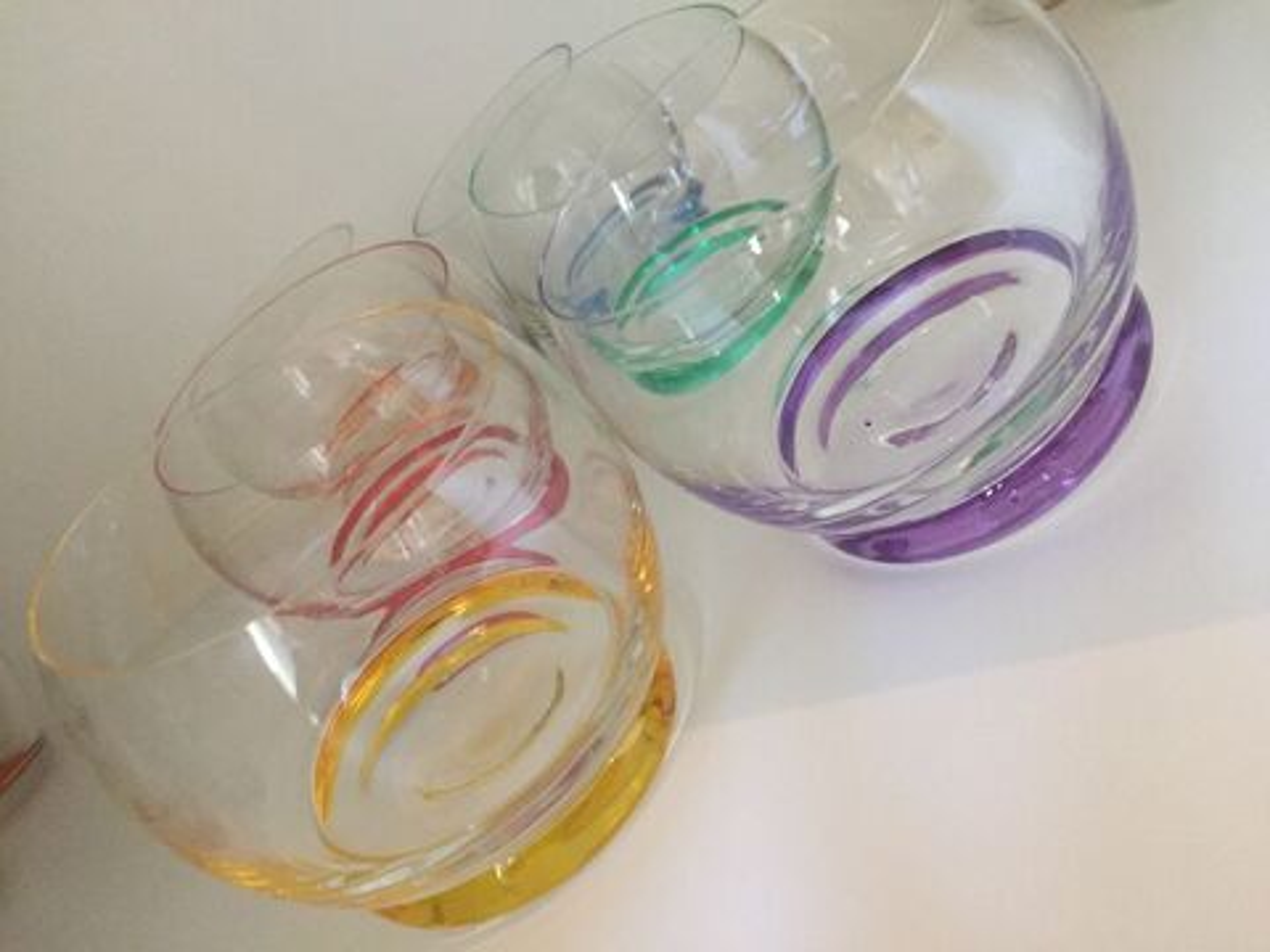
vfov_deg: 48.2
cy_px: 476
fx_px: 1064
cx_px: 635
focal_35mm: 29
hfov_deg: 61.7
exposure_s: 1/25
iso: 250
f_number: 2.2
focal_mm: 4.15
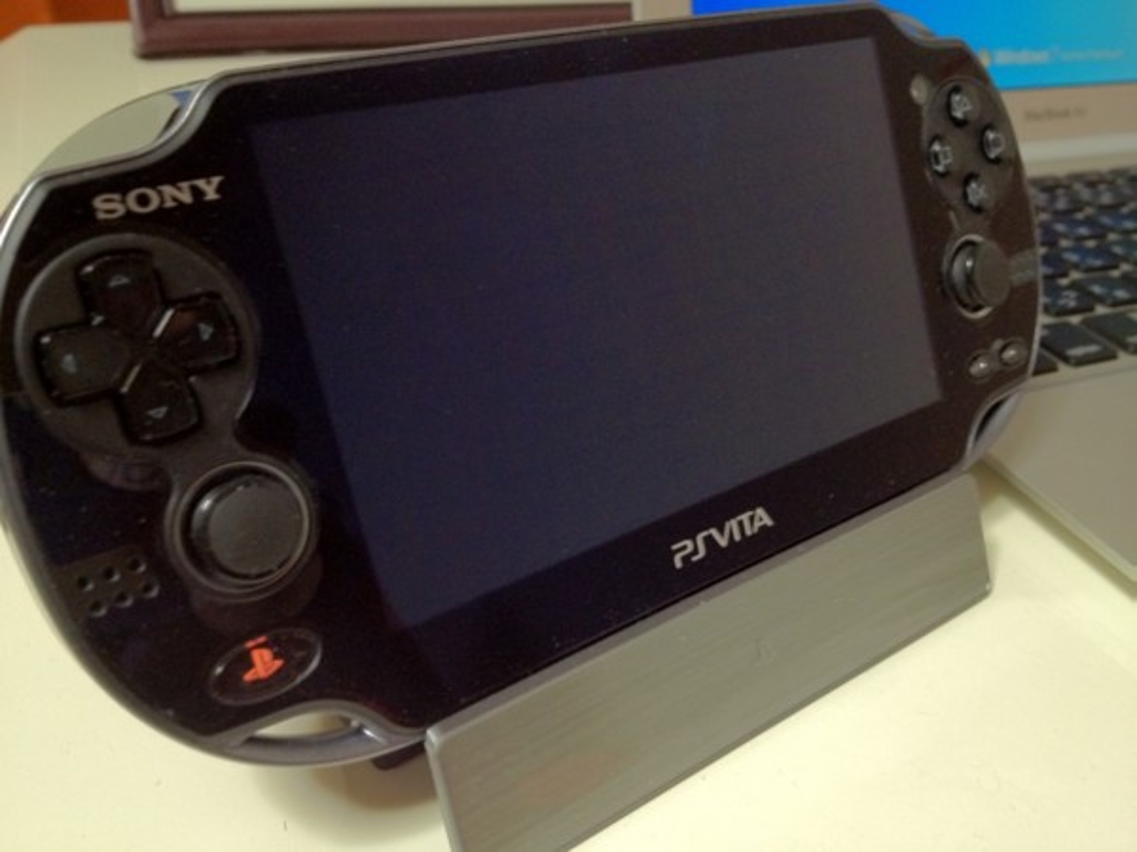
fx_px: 1150
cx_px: 568
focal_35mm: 35
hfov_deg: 52.6
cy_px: 426
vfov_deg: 40.7
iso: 400
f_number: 2.4
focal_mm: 4.28
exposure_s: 1/20
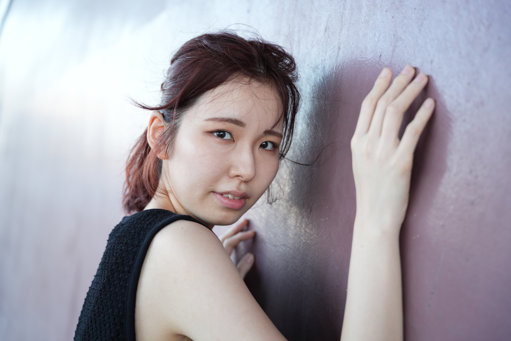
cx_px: 256
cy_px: 170
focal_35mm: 49
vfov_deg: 27.6
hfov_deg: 40.4
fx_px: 694
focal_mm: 48.9
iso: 400
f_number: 2.8
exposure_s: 1/250
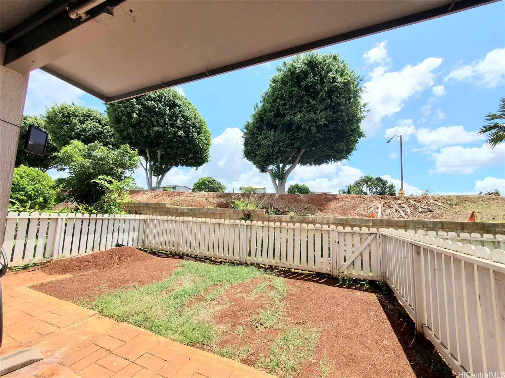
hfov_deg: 106.2
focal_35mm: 13
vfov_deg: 89.9
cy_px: 189
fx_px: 190
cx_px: 252
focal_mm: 1.8
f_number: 2.2
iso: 50
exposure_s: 1/1066
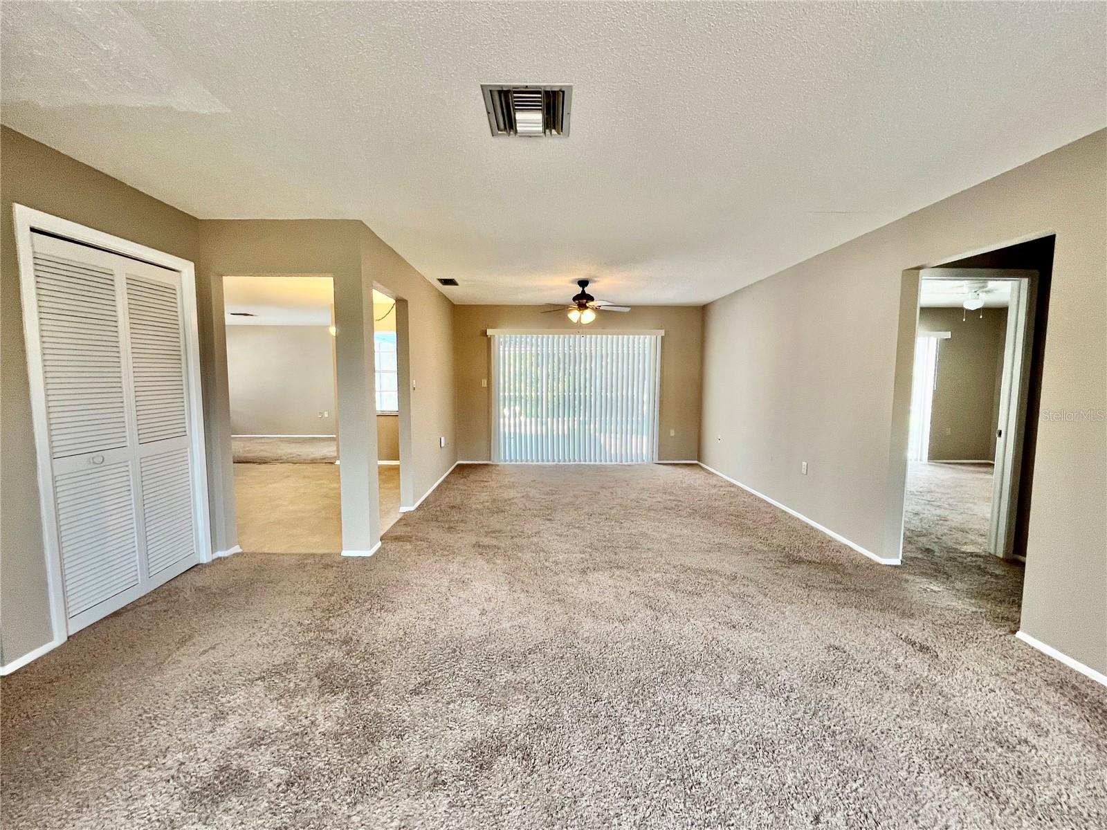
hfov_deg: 106.2
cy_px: 415
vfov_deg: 89.9
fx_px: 416
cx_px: 554
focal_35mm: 13
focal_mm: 1.57
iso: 160
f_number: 1.8
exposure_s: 1/120
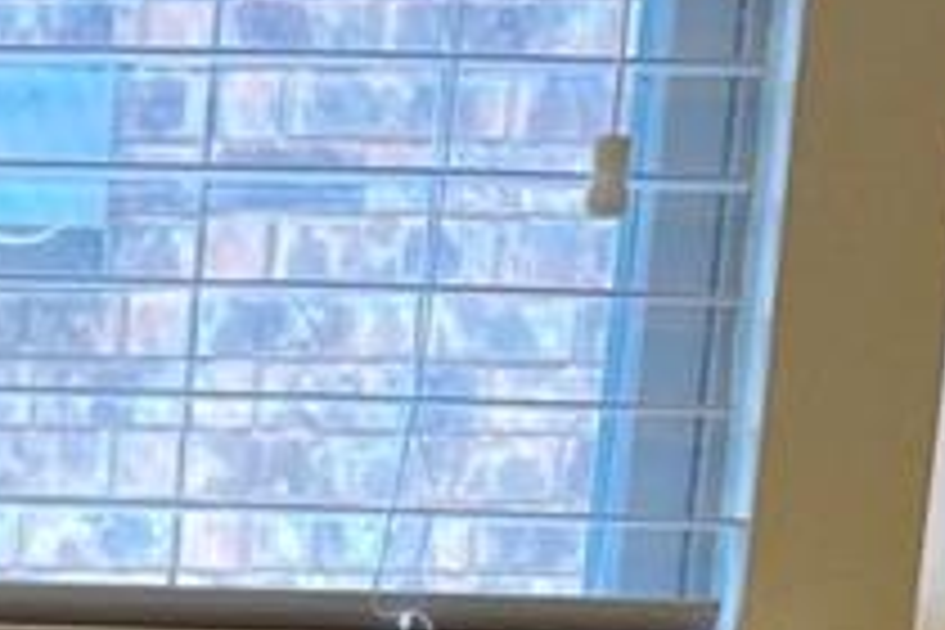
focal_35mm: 198
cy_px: 2313
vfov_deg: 6.0
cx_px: -720
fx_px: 5197
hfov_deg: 9.9
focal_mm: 4.2
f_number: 1.6
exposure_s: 1/120
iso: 100
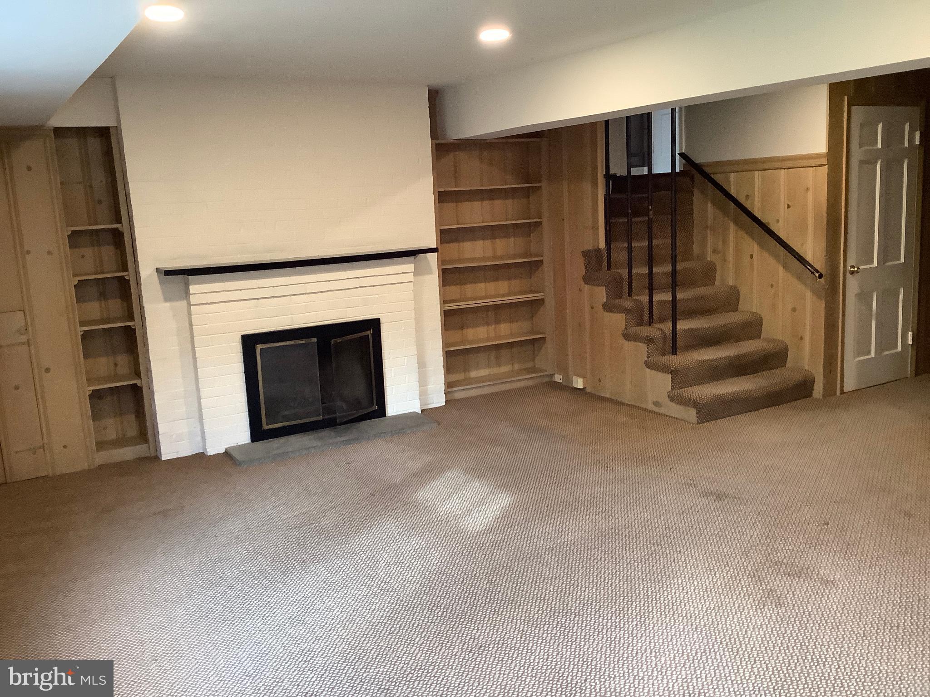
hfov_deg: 58.4
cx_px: 465
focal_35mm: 31
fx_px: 833
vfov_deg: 45.4
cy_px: 348
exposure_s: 1/60
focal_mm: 3.3
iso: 320
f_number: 2.4
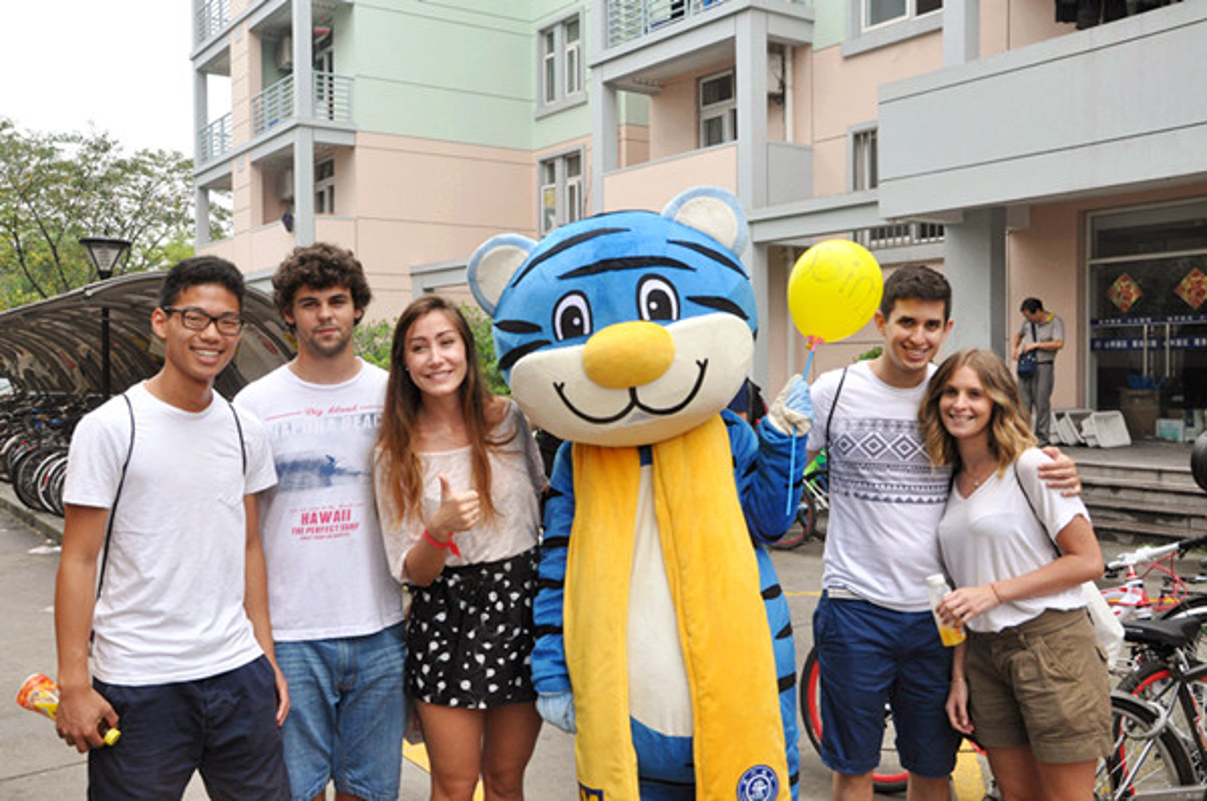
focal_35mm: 36
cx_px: 604
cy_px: 400
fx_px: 1205
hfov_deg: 53.2
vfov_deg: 36.8
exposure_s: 1/160
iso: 800
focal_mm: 24
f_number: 13
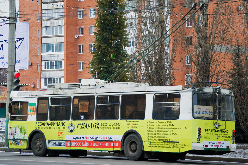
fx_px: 775
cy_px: 82
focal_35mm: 112
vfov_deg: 12.2
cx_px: 124
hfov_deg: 18.2
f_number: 5.6
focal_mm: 75
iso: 800
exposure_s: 1/500
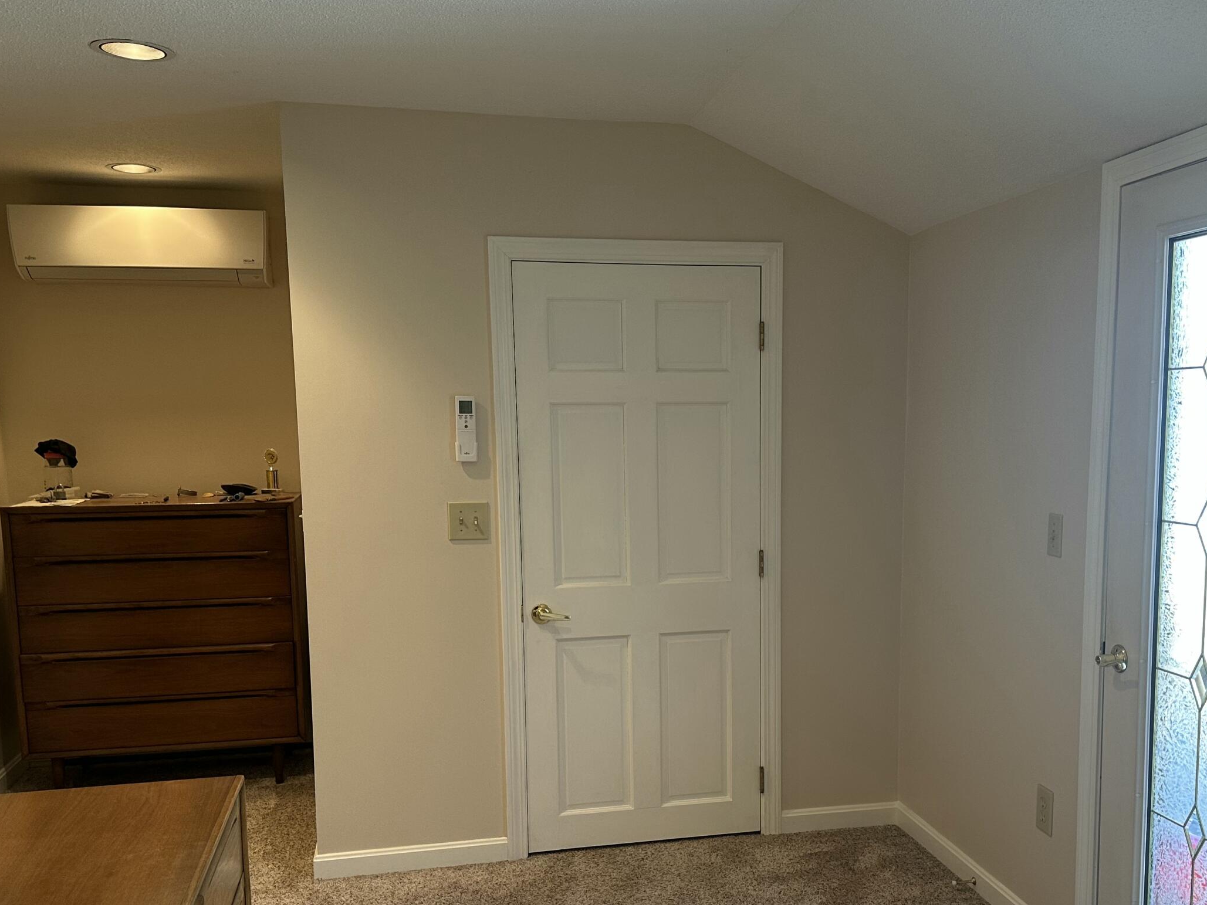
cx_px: 705
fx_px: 1220
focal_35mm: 35
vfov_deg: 40.3
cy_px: 580
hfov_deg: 52.4
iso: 125
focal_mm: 6.86
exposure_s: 1/60
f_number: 1.78
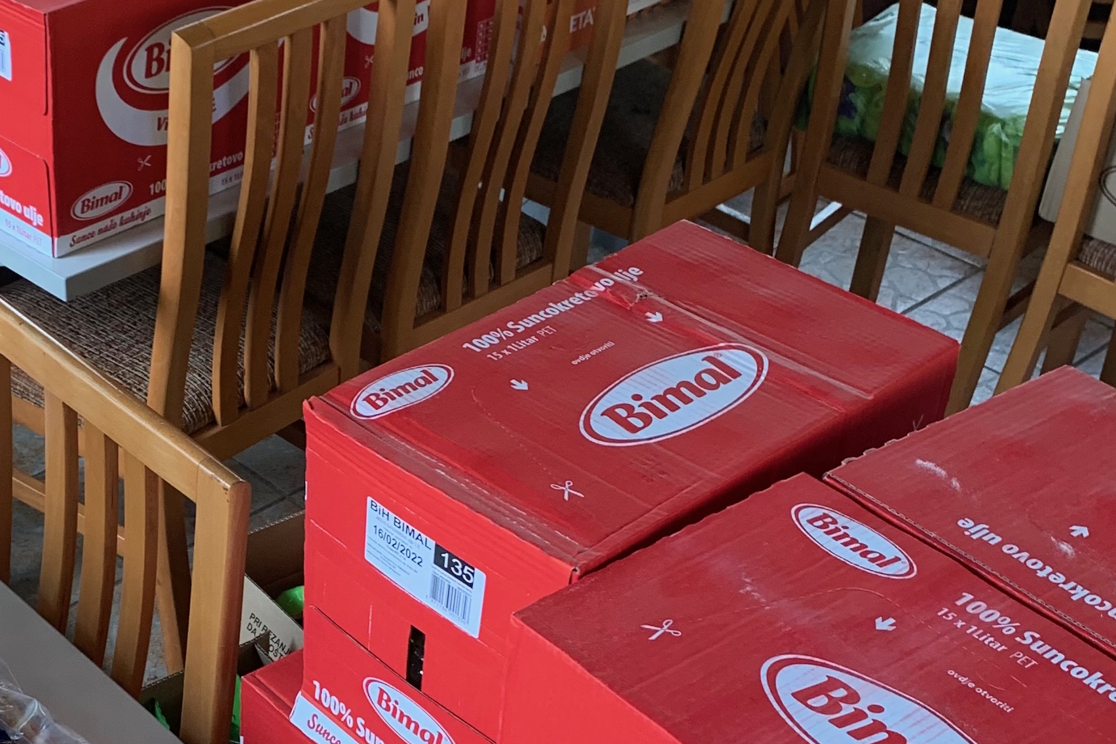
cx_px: 275
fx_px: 1984
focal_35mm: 64
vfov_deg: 20.8
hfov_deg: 30.9
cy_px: 675
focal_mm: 4.25
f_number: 1.8
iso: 100
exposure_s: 1/103
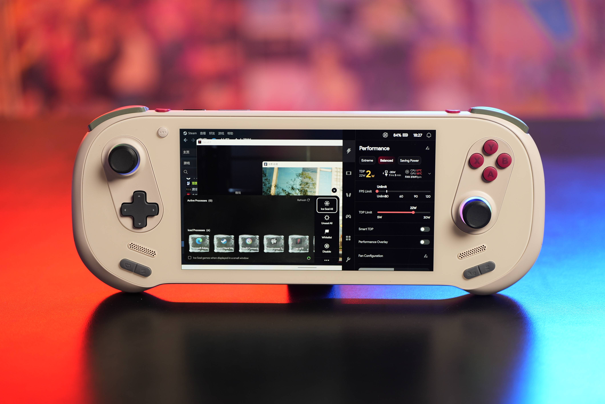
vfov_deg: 17.5
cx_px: 302
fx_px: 1311
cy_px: 202
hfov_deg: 26.0
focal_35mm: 78
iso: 320
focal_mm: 78
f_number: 2.8
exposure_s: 1/80
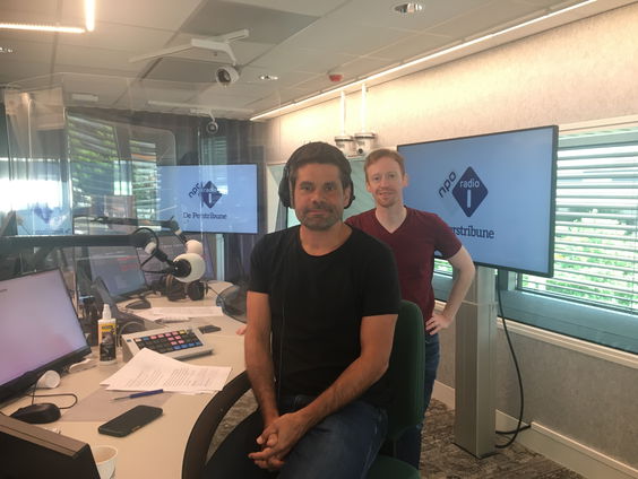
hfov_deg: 61.6
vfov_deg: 48.3
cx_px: 319
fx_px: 535
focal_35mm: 29
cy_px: 240
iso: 100
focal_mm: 4.15
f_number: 2.2
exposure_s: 1/33
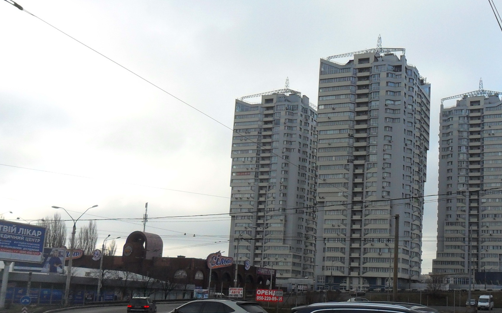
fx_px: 575
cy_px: 208
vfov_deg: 30.3
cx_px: 350
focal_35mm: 42
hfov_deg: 46.2
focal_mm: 4.9
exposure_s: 1/1000
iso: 100
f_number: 3.5
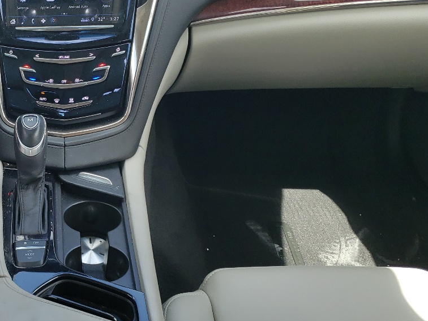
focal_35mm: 55
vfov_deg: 26.6
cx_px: 8
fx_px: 680
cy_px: 166
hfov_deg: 32.4
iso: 50
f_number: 1.5
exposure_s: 1/286
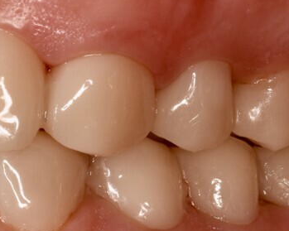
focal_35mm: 381
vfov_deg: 4.1
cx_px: 26
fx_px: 3260
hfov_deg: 5.1
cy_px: 120
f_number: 25
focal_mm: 105
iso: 125
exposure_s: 1/250
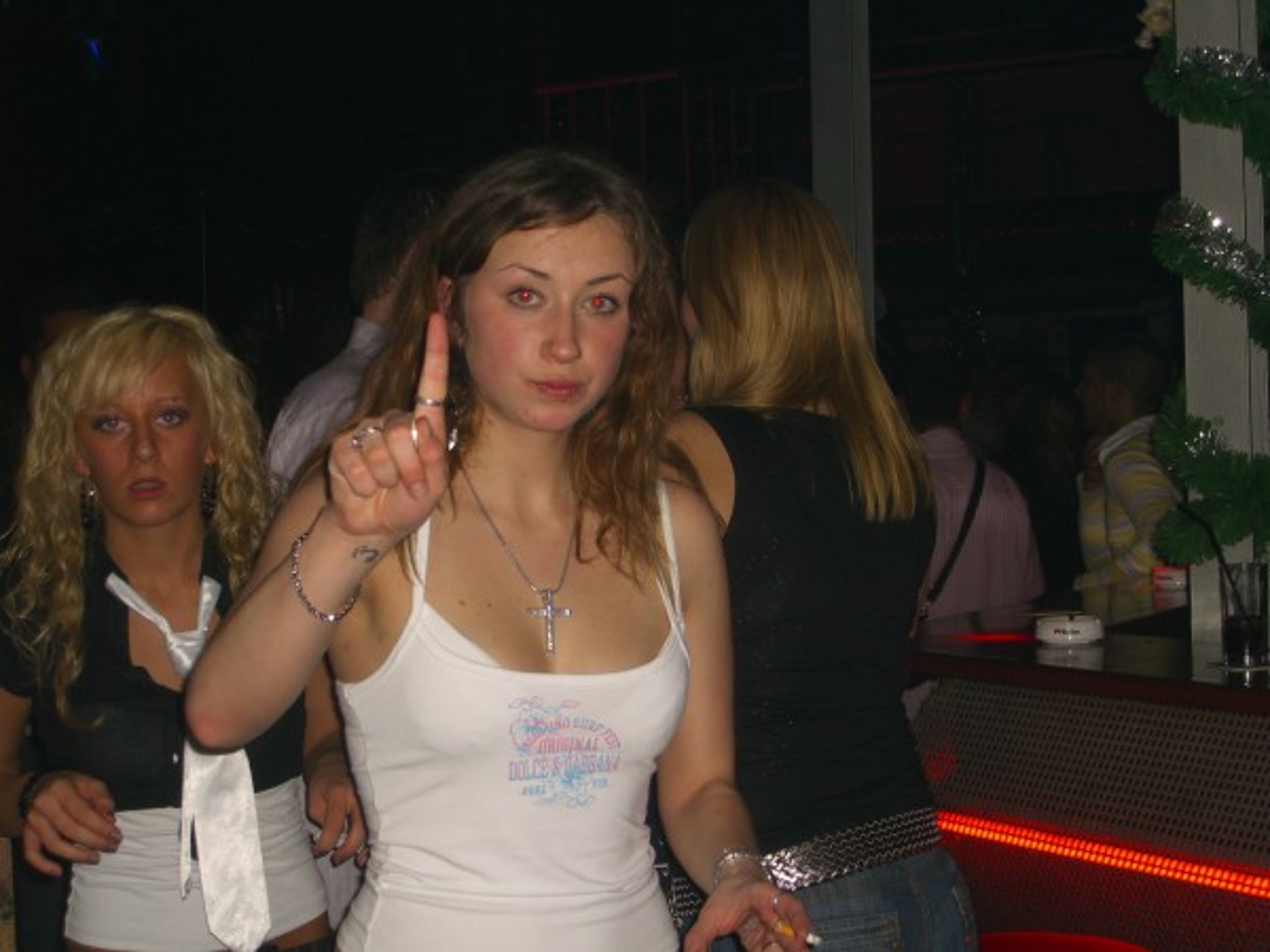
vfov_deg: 21.6
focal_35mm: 68
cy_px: 476
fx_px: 2495
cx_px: 635
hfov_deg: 28.6
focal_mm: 14.2
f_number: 4
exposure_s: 1/60
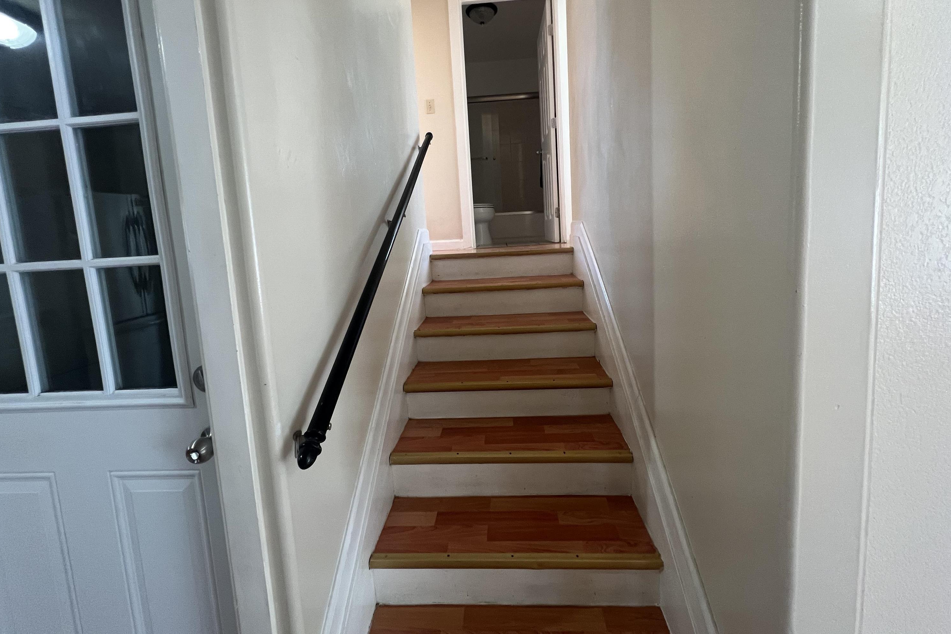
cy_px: 267
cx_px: 486
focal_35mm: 14
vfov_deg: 80.6
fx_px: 370
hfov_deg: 104.2
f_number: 1.8
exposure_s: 1/60
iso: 200
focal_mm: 1.57
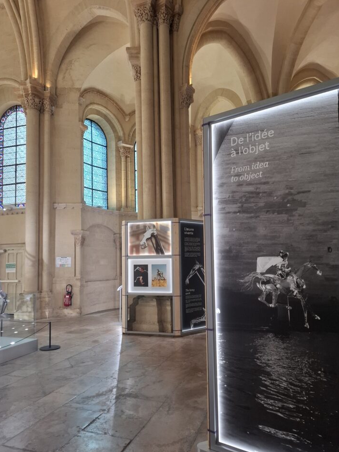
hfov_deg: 54.9
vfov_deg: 69.3
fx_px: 326
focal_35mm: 25
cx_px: 159
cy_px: 244
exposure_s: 1/50
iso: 160
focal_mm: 5.54
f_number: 1.8
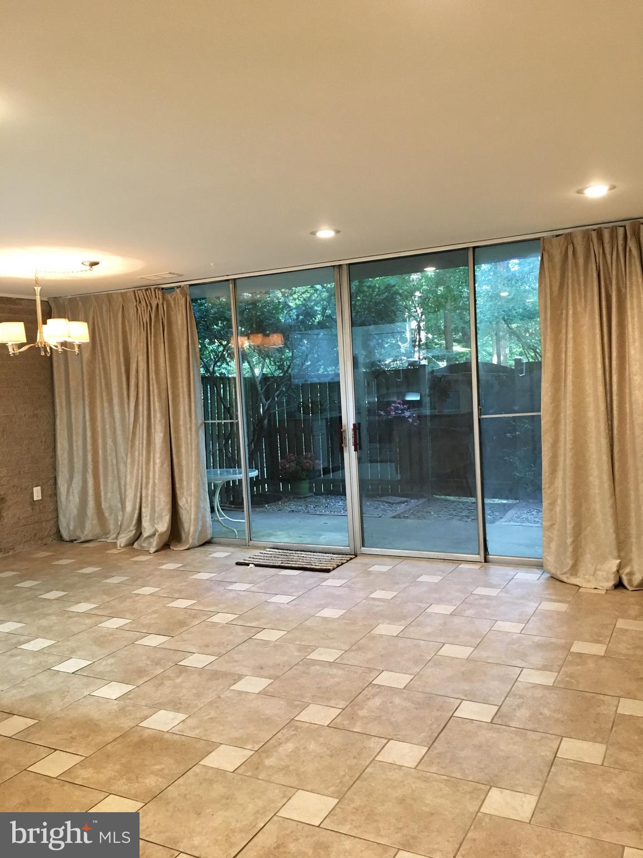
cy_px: 429
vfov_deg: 61.7
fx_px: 718
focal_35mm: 29
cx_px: 322
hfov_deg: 48.2
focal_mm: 4.15
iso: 160
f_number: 2.2
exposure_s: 1/30
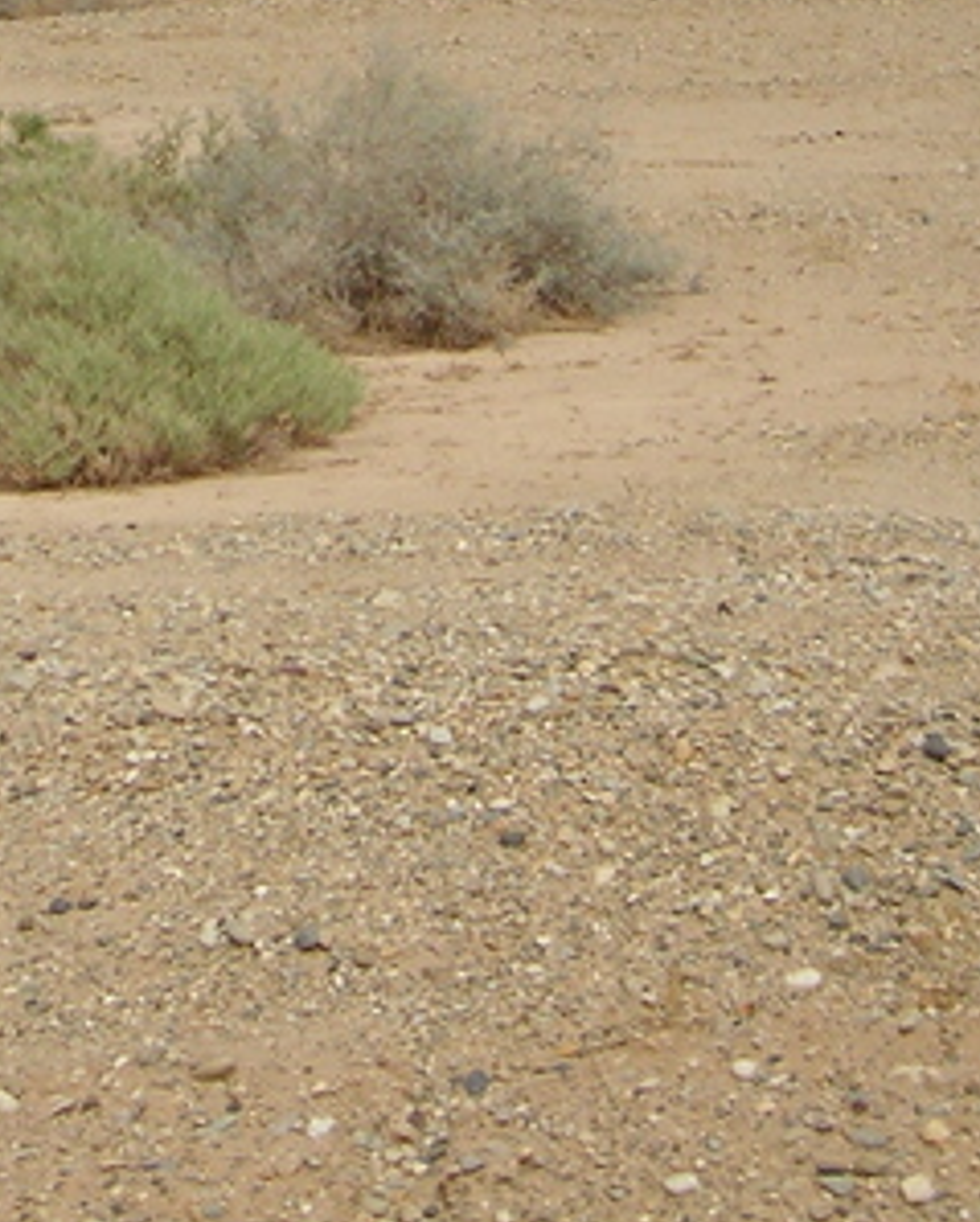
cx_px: 139
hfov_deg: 11.0
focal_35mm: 140
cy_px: -461
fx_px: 5068
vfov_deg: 13.2
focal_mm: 6.3
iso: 50
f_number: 6.4
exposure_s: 1/437
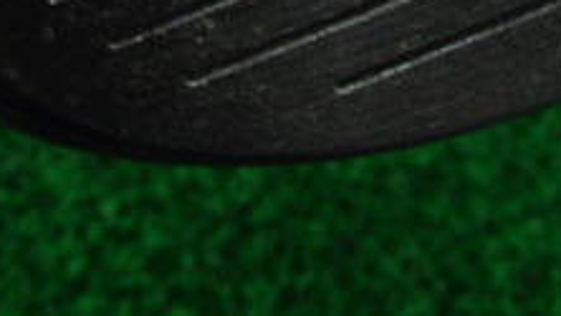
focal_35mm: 116
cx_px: 495
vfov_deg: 9.9
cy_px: -235
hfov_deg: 18.2
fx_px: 1726
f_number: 3.6
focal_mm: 6.42
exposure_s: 1/60
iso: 400
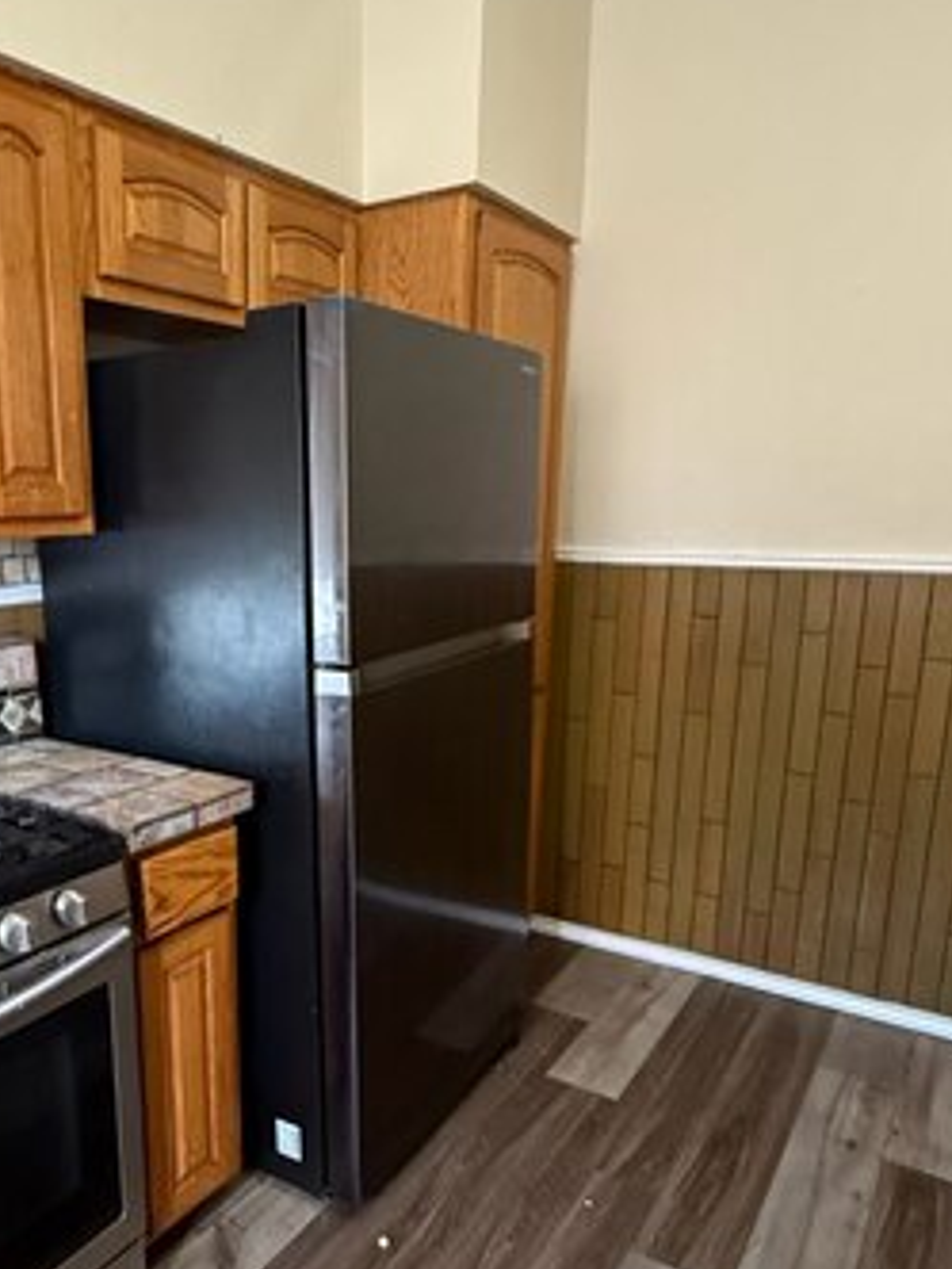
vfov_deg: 64.9
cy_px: 738
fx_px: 990
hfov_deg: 50.3
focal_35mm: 27
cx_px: 306
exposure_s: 1/60
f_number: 2.2
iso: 640
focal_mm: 2.22
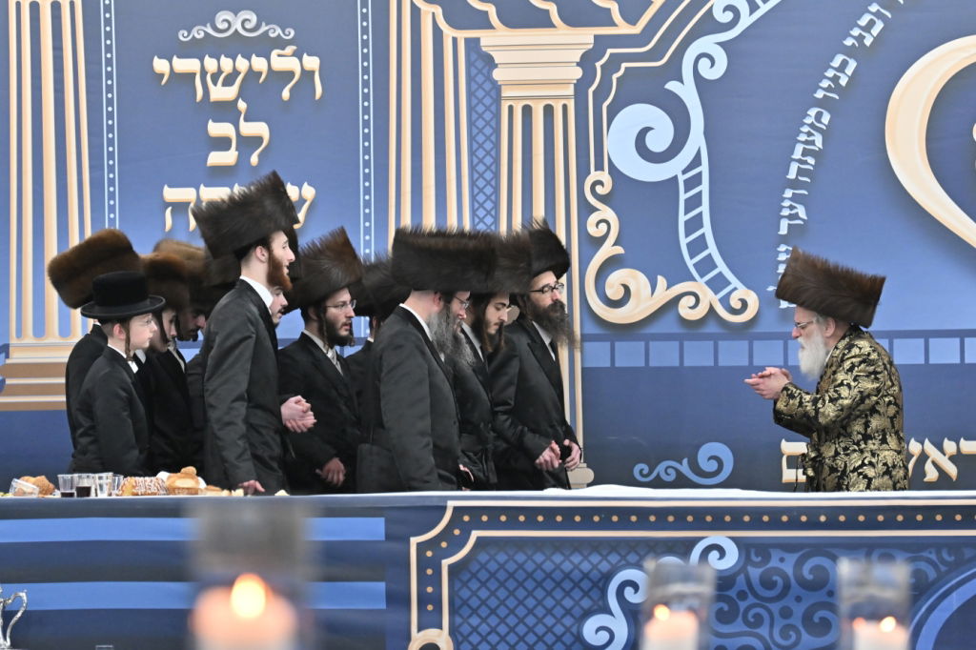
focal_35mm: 202
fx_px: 5474
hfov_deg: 10.2
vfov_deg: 6.8
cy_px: 325
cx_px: 488
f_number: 2.8
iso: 1250
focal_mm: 135
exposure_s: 1/400
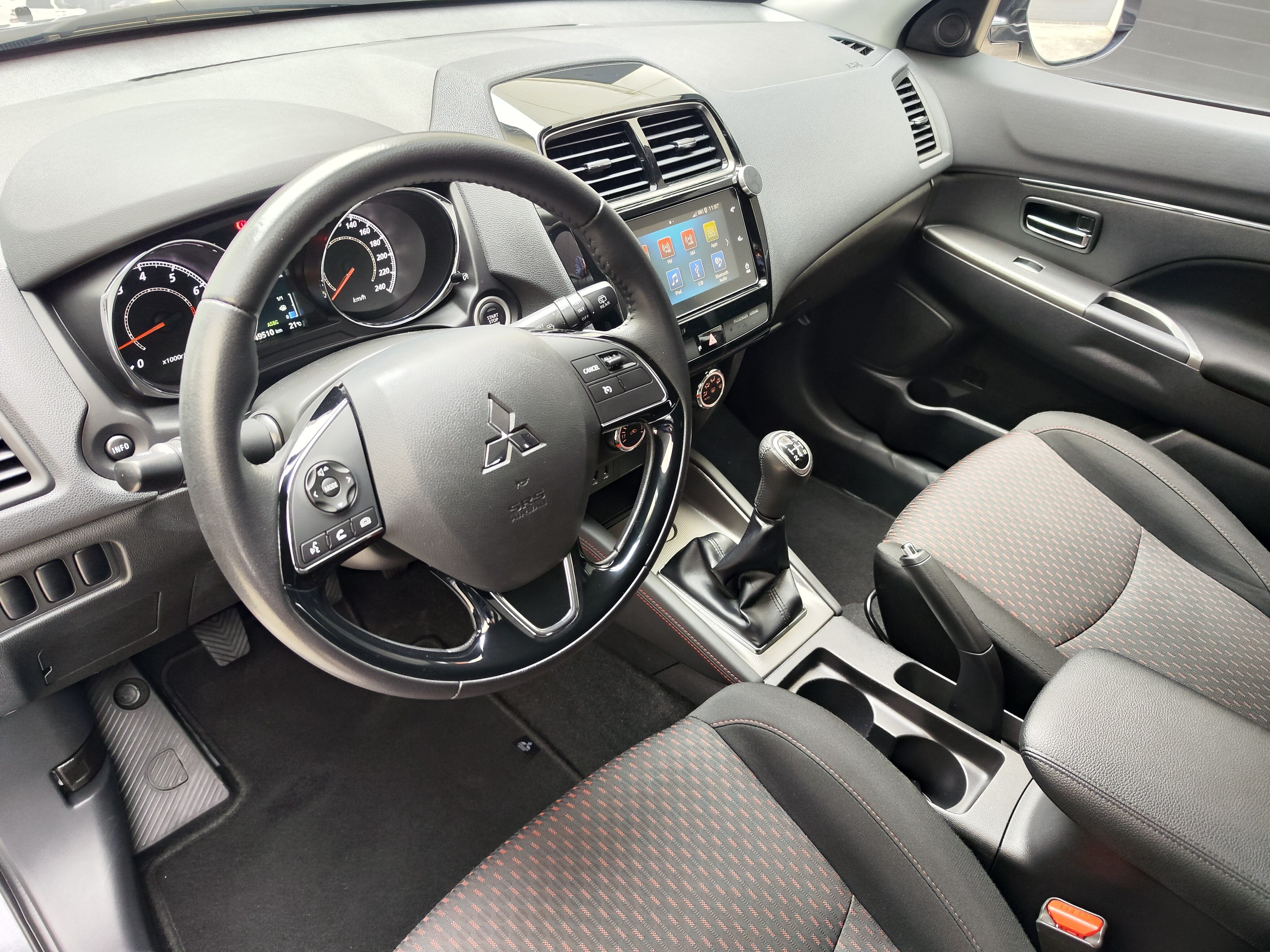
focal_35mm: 23
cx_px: 635
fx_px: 844
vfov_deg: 58.9
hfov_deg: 73.9
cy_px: 476
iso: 334
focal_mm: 7.01
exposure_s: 1/83.8
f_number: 1.69
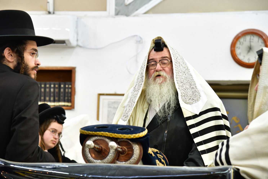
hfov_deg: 18.6
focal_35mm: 110
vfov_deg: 12.4
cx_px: 134
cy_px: 90
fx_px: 819
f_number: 5.6
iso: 1250
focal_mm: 110
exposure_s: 1/100
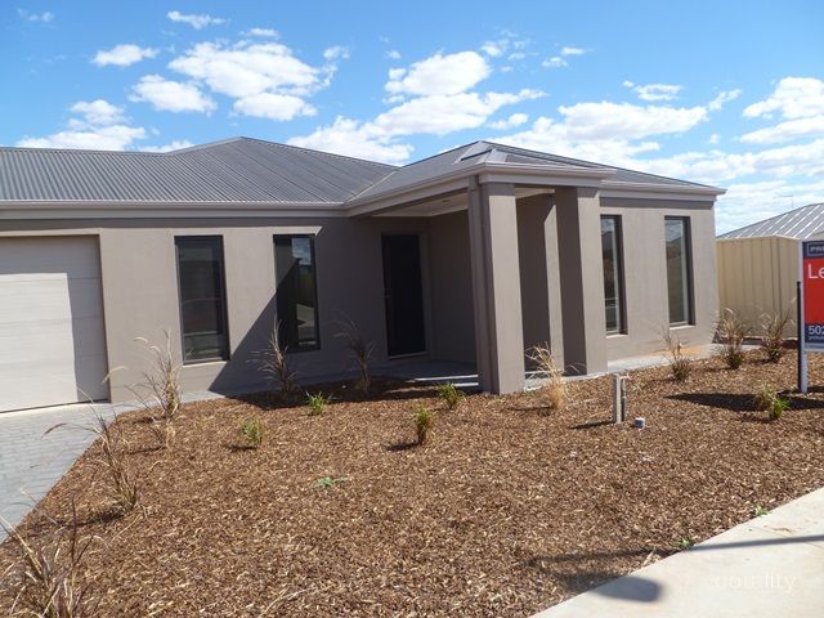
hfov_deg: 63.4
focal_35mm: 28
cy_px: 309
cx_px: 412
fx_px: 667
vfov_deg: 49.7
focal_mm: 5
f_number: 3.3
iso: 80
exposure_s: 1/500
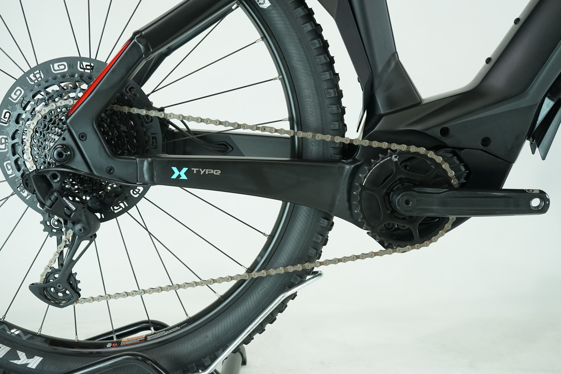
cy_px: 187
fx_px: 764
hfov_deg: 40.3
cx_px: 280
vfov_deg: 27.5
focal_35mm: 49
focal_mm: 49
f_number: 5.6
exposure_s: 1/200
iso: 1600
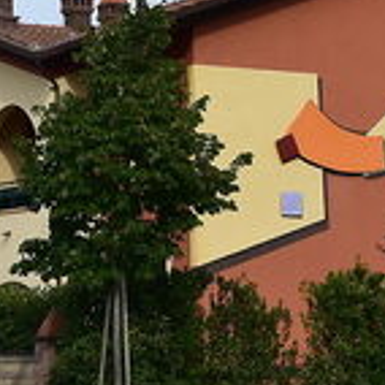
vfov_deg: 12.5
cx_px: 176
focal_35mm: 140
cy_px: 176
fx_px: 1762
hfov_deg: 12.5
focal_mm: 14.7
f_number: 5
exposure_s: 1/800
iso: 160
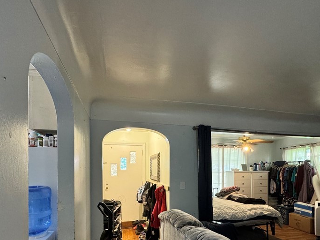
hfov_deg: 79.0
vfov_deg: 61.0
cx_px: 164
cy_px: 171
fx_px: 194
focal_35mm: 21
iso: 320
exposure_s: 1/60
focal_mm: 2.22
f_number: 2.2
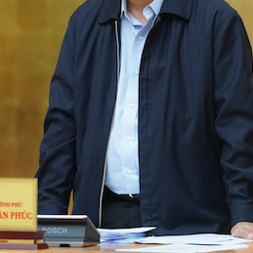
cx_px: 109
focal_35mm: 393
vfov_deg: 4.5
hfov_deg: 4.5
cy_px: 61
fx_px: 3250
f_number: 2.8
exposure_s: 1/250
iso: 1000
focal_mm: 200
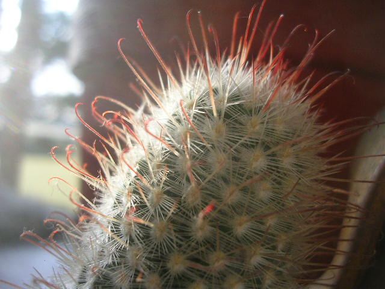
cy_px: 144
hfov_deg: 49.0
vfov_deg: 37.7
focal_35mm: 38
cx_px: 192
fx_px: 423
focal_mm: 5.8
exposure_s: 1/71.7
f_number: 2.8
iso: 50
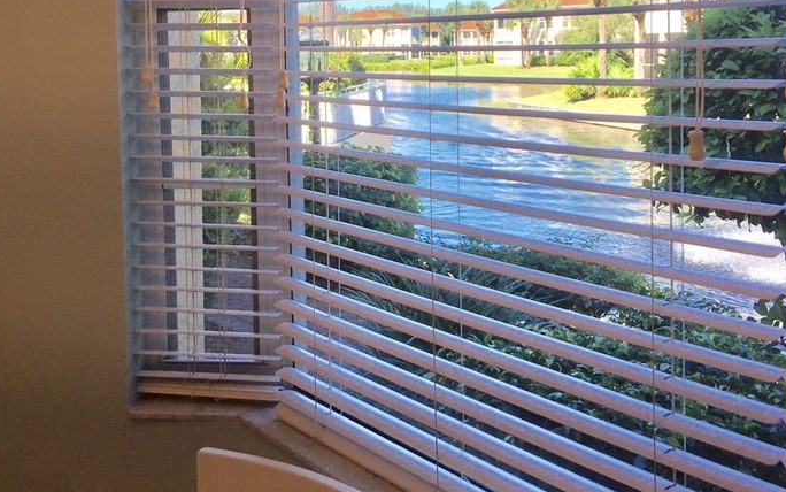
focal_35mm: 46
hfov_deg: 43.5
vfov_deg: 27.6
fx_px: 986
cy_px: 124
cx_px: 393
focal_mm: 4.15
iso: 32
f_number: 2.2
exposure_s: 1/408
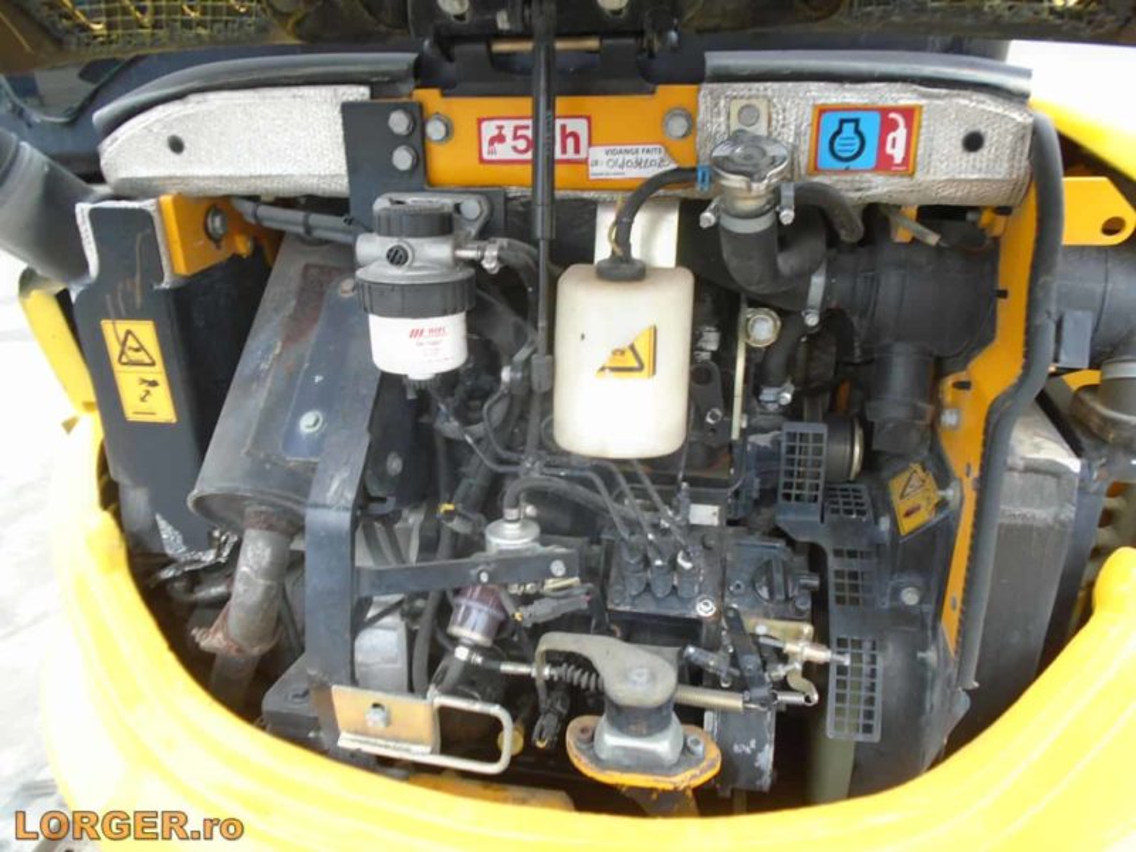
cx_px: 568
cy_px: 426
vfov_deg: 53.1
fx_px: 853
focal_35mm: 26
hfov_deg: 67.3
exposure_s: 1/30
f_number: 3.2
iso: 100
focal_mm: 4.6
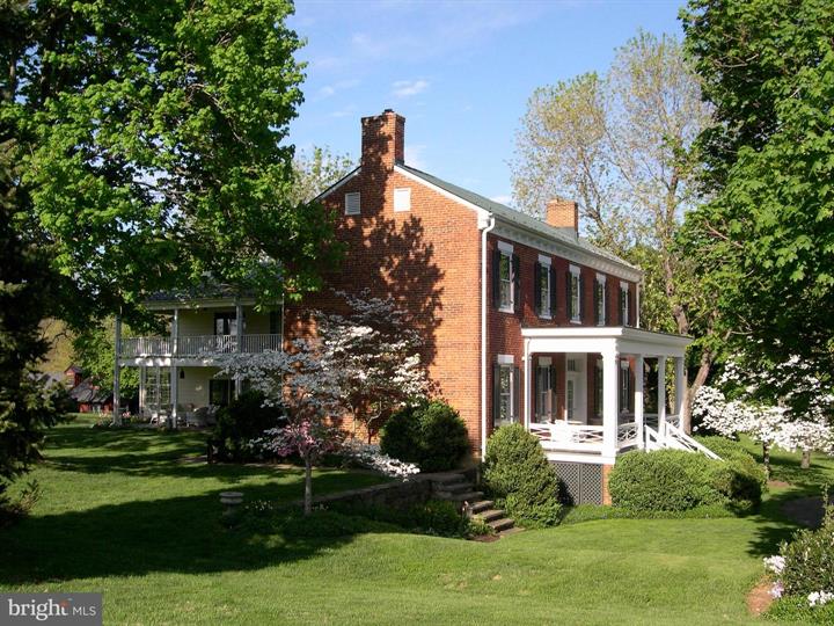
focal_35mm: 38
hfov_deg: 49.0
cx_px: 417
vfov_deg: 37.7
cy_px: 313
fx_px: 916
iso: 100
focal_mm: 8
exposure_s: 1/110
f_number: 7.6
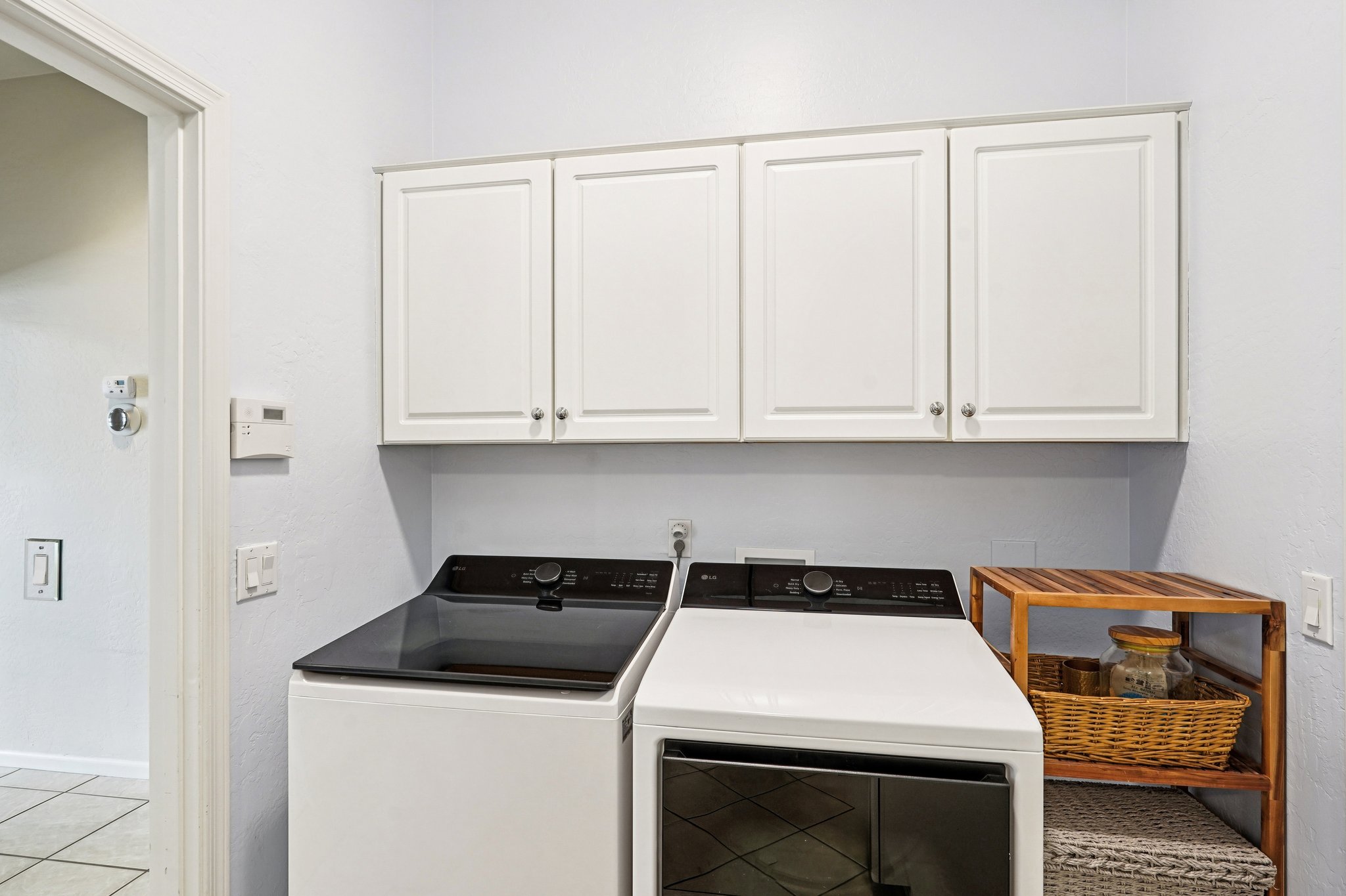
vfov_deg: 64.5
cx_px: 673
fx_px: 710
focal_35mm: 19
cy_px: 448
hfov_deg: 86.9
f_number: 8
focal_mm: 19
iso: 400
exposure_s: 1/8
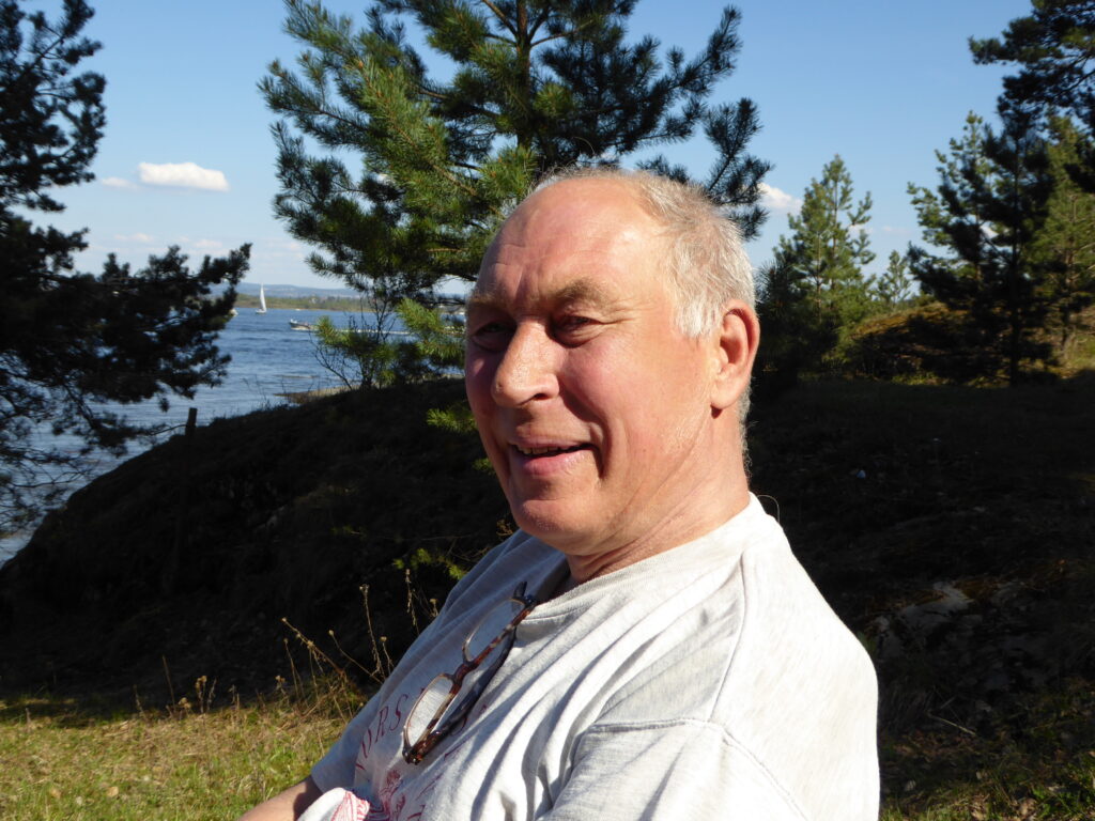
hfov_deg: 46.8
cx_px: 548
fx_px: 1265
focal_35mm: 40
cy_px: 410
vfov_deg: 36.0
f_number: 3.8
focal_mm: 7.2
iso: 80
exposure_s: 1/640
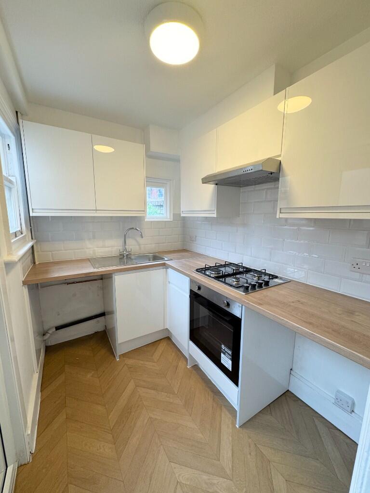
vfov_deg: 102.1
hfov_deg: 85.7
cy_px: 246
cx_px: 185
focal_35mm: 14
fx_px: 200
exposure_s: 1/100
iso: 125
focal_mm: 2.22
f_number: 2.2
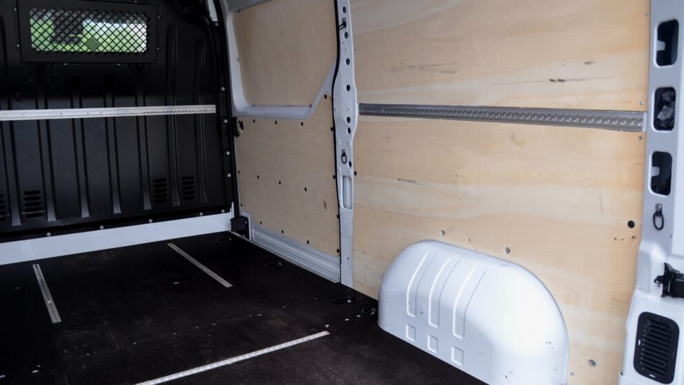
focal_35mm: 29
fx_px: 526
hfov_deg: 66.1
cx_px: 347
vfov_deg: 40.2
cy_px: 176
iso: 500
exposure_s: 1/60
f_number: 4
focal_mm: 18
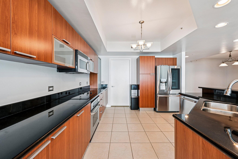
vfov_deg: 81.1
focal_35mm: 14
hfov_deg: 104.3
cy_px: 80
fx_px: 92
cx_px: 119
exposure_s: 1/25
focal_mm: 14
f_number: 8
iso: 400
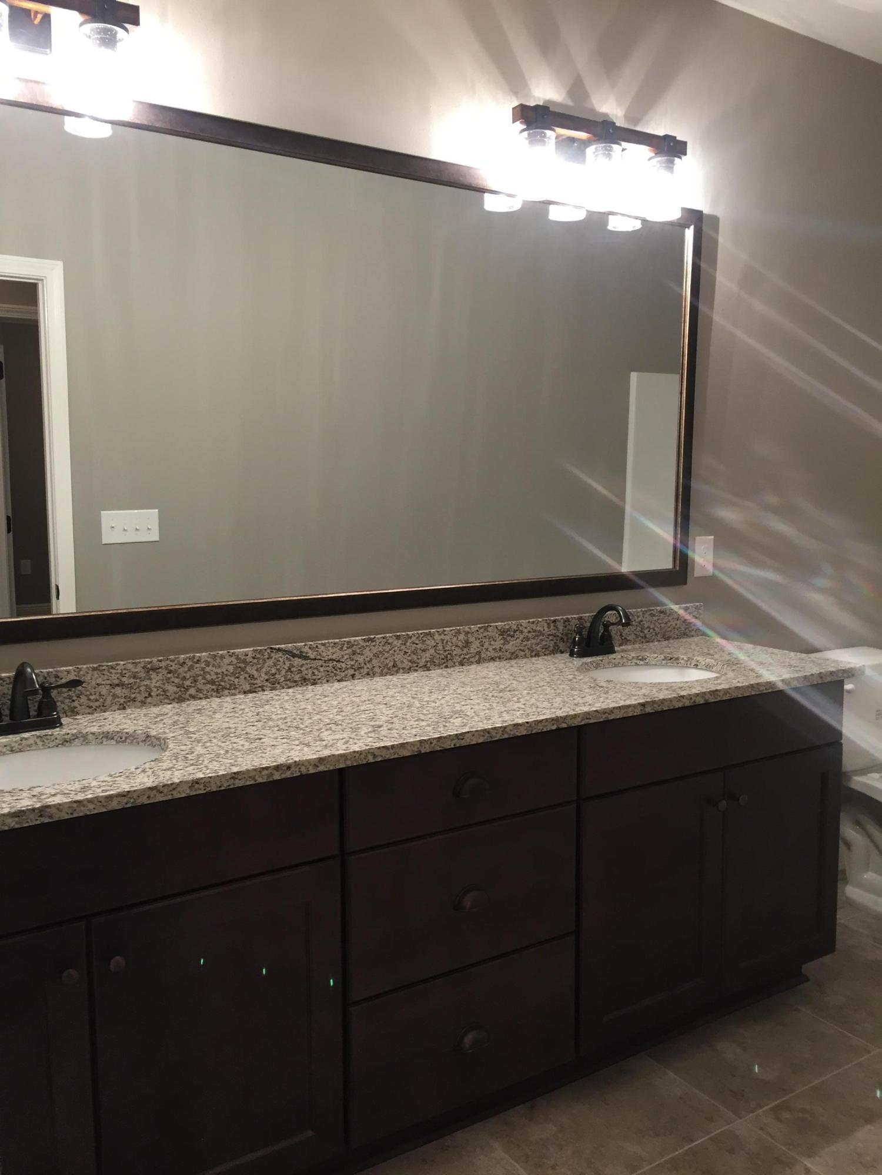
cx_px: 441
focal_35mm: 29
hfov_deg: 48.2
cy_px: 588
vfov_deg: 61.7
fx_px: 985
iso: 80
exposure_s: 1/30
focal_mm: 4.15
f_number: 2.2
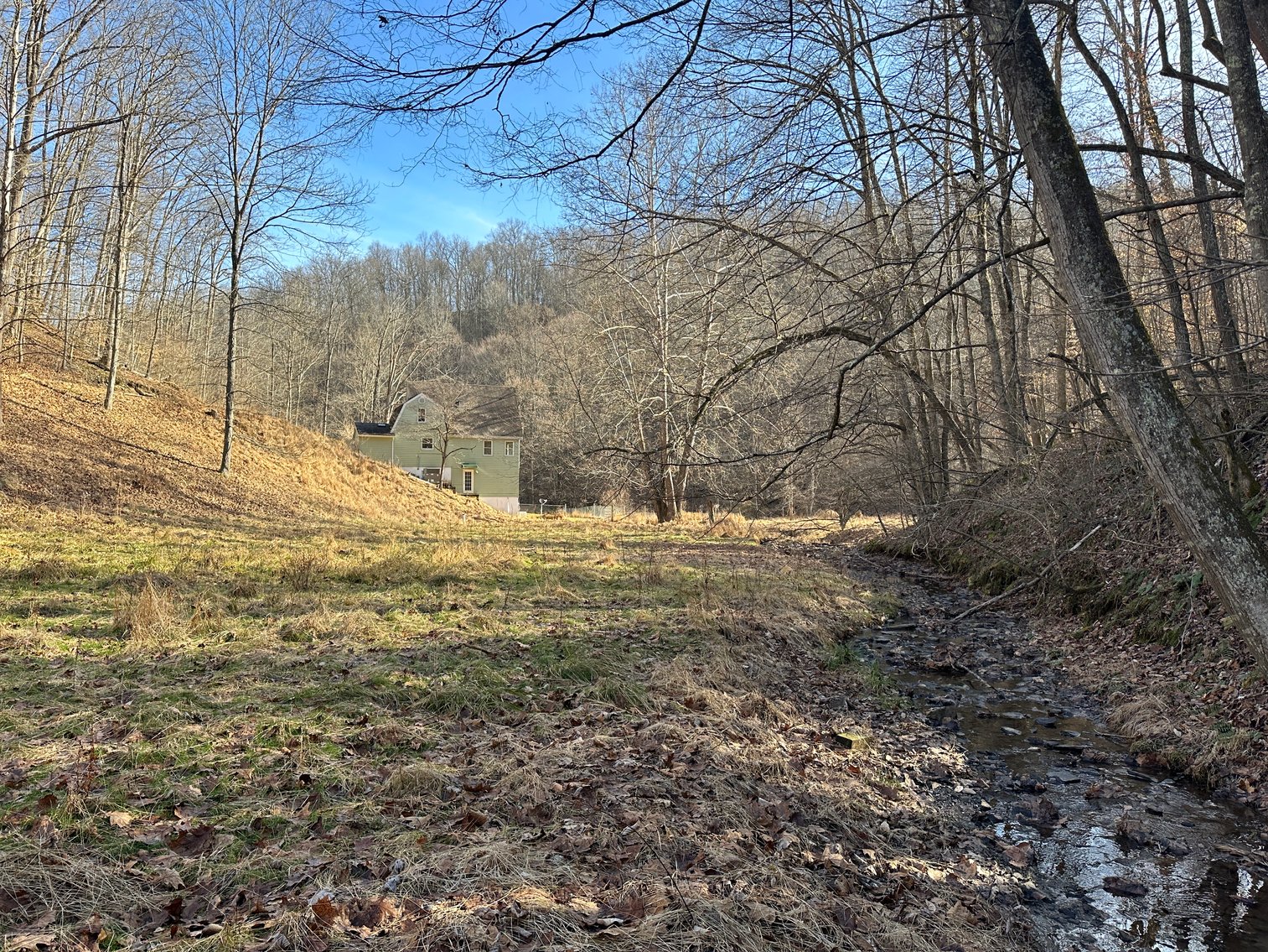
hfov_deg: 71.6
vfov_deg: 56.8
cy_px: 476
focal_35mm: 24
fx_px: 879
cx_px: 634
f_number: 1.78
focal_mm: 6.86
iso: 80
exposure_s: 1/816
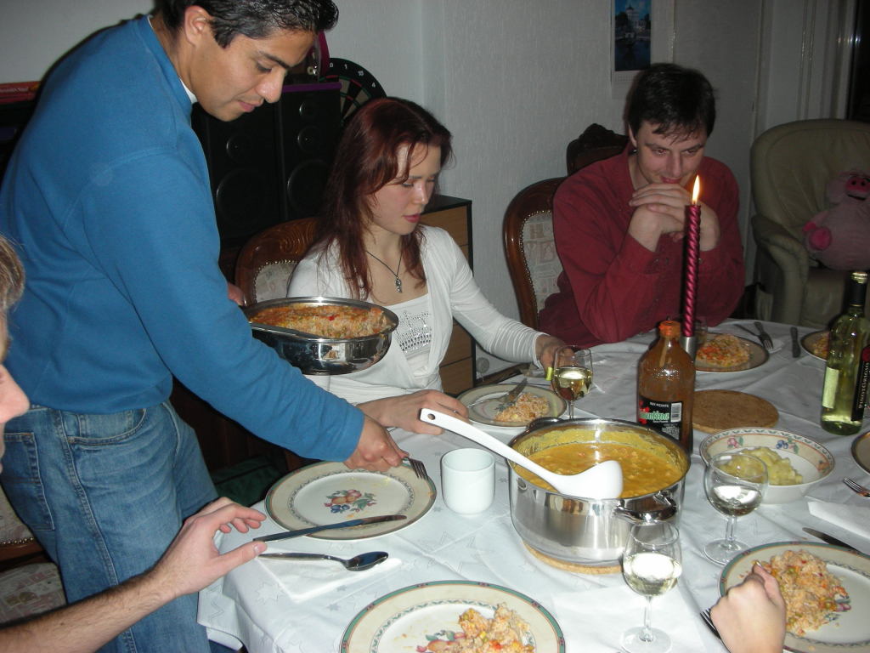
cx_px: 435
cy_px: 326
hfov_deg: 52.6
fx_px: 880
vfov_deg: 40.7
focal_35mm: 35
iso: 89
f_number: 3
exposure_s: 1/60.1
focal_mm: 5.8
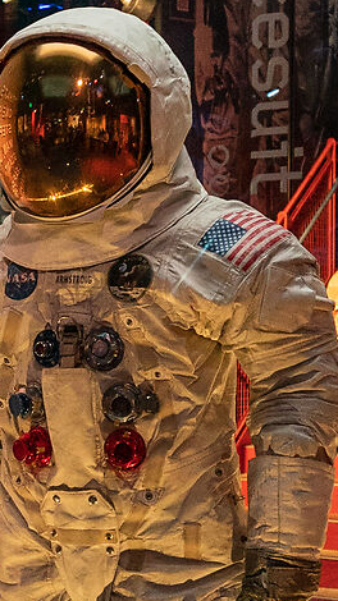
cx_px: -29
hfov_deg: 13.0
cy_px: 373
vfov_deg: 23.4
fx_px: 1451
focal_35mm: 91
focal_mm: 17
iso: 1250
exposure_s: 1/50
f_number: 2.8
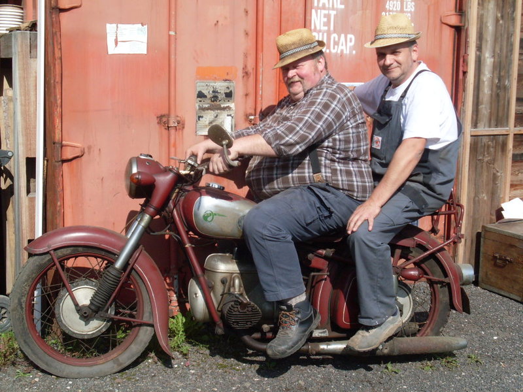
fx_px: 907
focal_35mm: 60
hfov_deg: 32.2
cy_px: 196
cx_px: 262
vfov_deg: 24.4
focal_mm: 9.9
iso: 80
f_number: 3.4
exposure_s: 1/1000
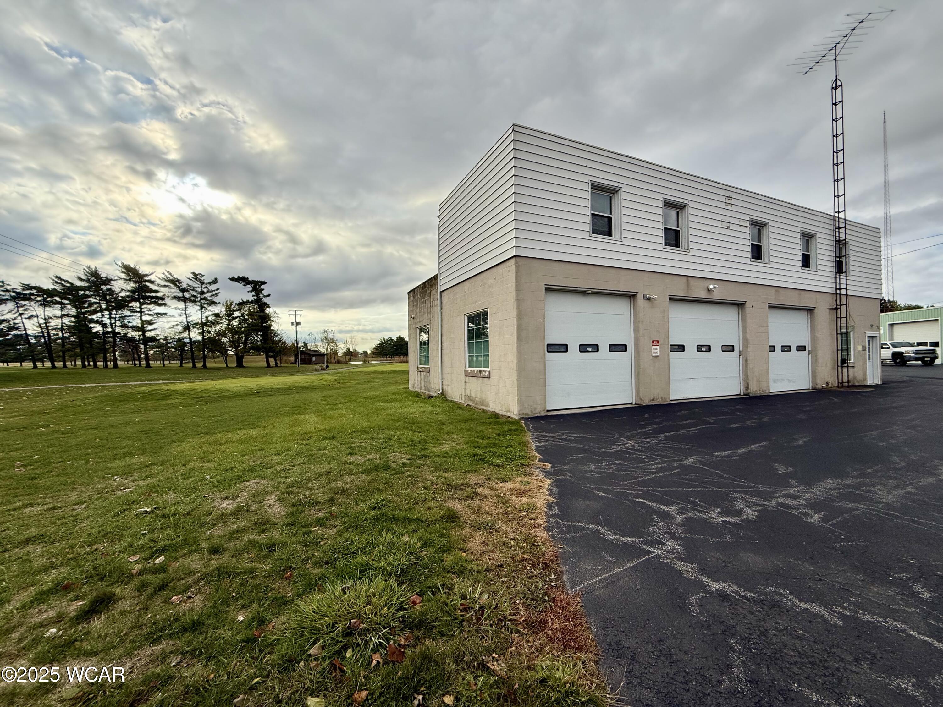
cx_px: 472
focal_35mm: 14
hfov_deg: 102.1
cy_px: 354
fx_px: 381
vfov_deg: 85.7
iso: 64
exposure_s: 1/1745
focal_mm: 2.22
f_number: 2.2
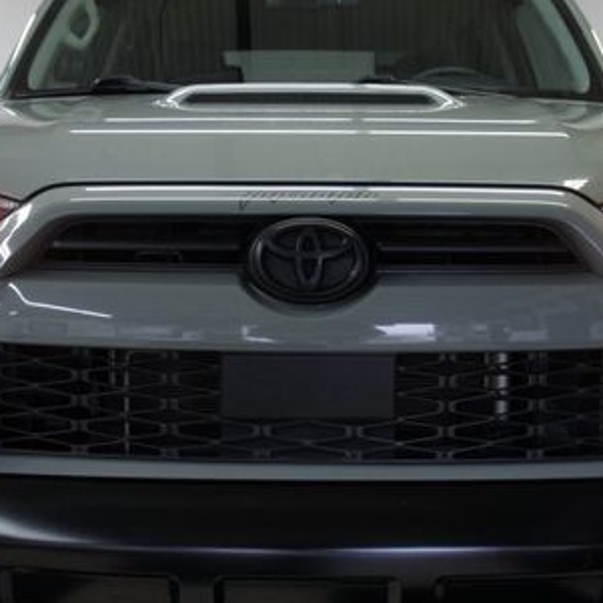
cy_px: 345
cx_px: 294
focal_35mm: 57
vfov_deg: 30.1
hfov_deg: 30.1
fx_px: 1121
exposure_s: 1/40
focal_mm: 21
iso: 320
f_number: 4
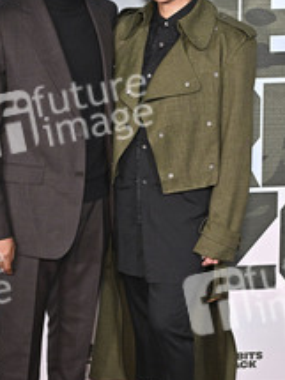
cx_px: 113
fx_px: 824
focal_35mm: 75
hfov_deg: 19.6
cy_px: 205
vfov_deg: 26.0
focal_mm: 42
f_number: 4.5
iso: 4500
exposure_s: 1/250
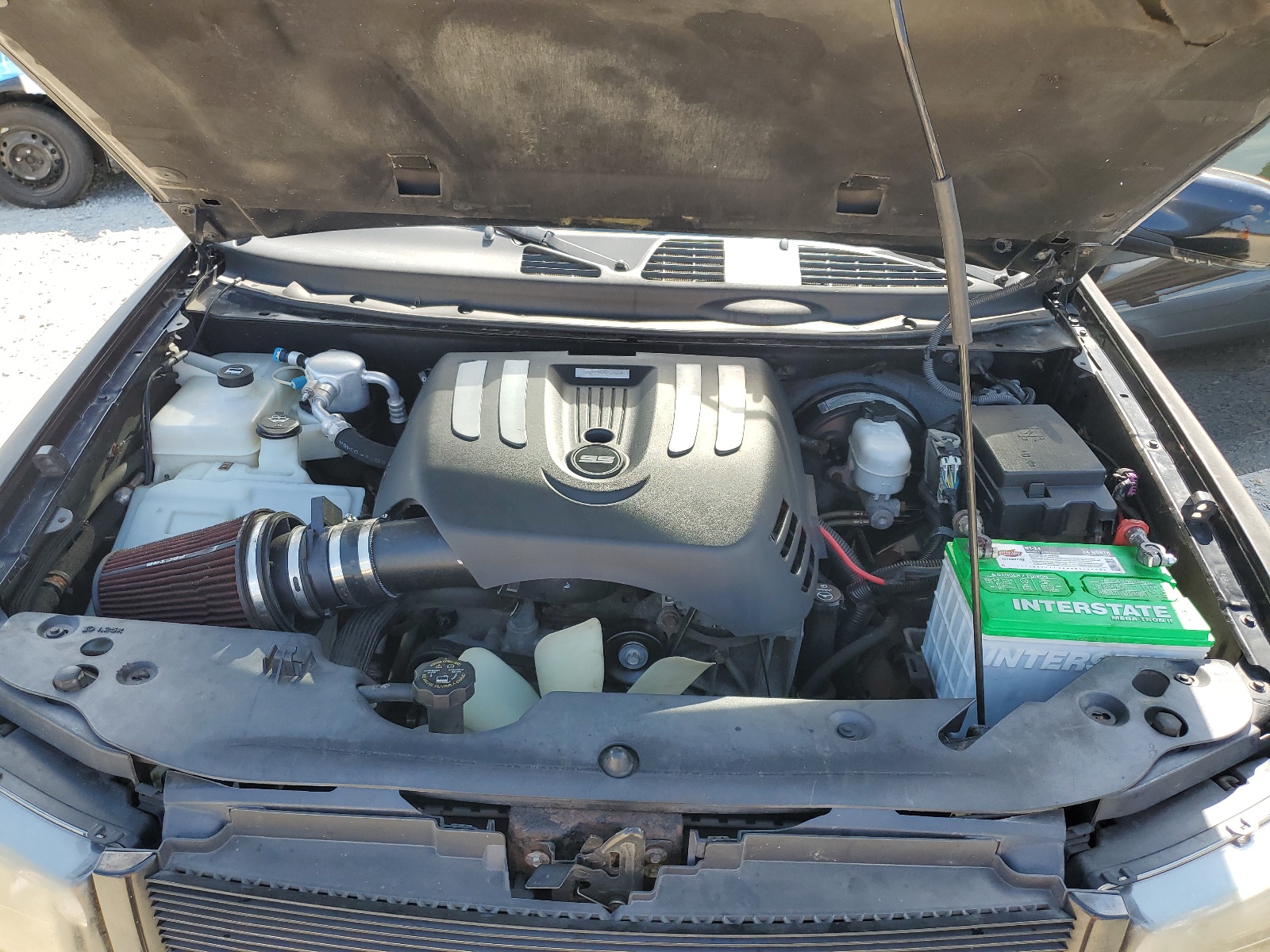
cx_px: 635
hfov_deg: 67.3
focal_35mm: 26
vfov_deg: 53.1
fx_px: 954
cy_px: 476
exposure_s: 1/625
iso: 50
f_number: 1.5
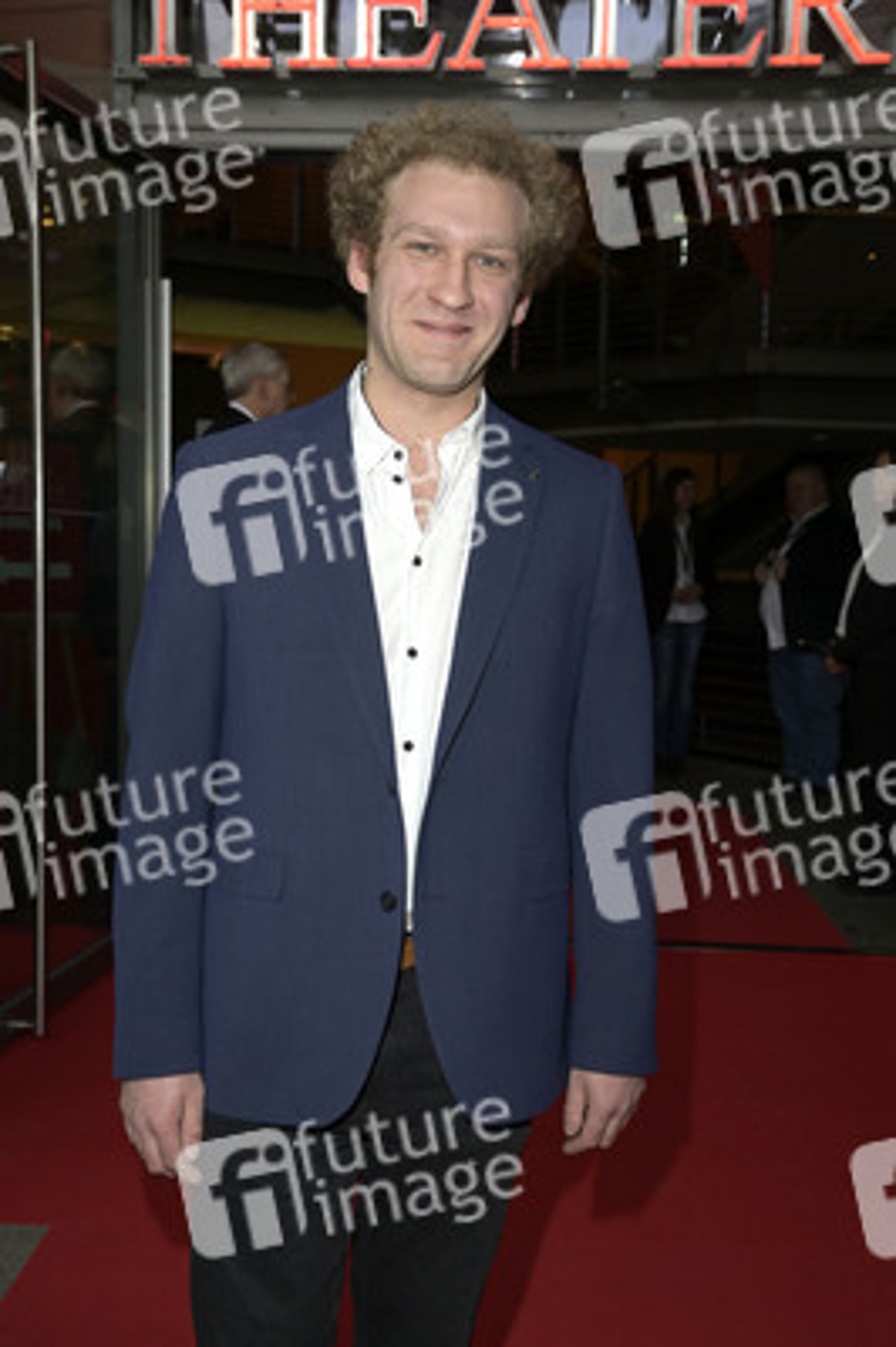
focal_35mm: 38
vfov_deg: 50.7
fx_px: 1421
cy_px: 674
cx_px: 448
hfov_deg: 35.0
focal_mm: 38
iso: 640
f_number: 6.3
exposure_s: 1/250
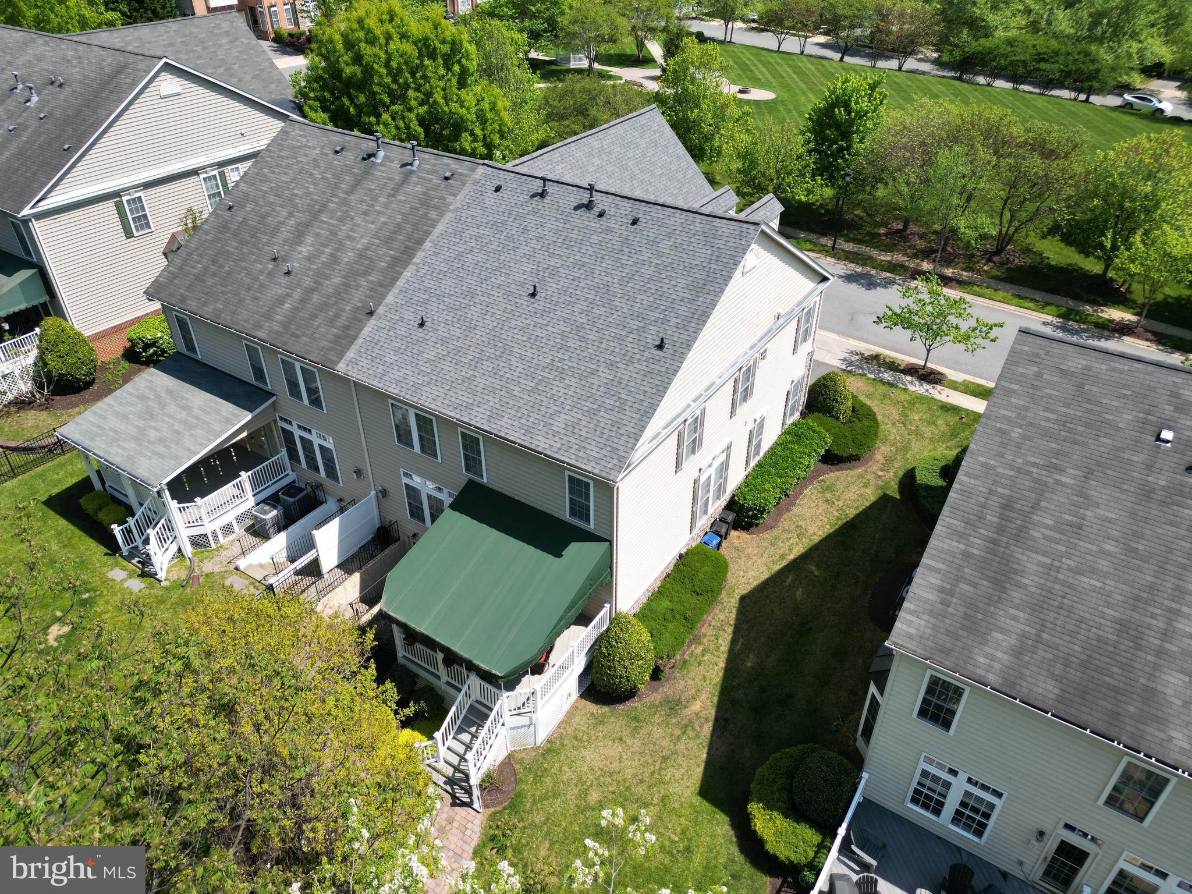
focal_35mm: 24
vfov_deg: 56.8
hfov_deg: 71.6
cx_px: 596
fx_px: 826
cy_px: 447
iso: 150
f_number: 1.7
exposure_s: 1/2500
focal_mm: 6.72
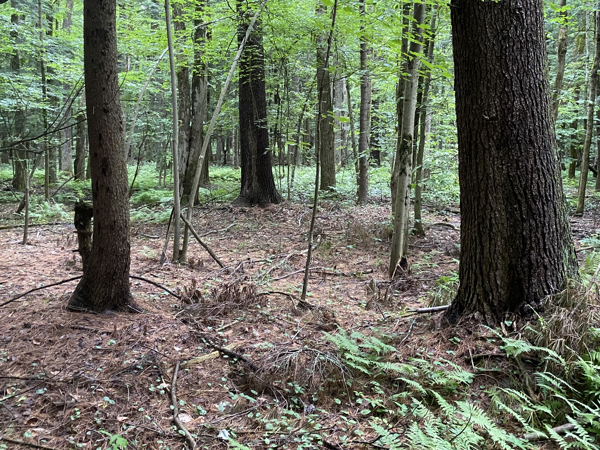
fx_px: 607
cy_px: 157
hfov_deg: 52.6
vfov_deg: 40.3
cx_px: 299
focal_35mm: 35
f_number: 1.8
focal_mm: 4.25
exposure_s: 1/54
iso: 500
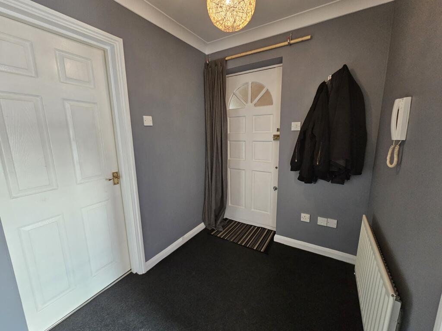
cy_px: 166
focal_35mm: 13
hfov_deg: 106.2
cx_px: 221
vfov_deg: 89.9
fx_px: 166
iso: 400
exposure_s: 1/33
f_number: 2.2
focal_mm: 2.2
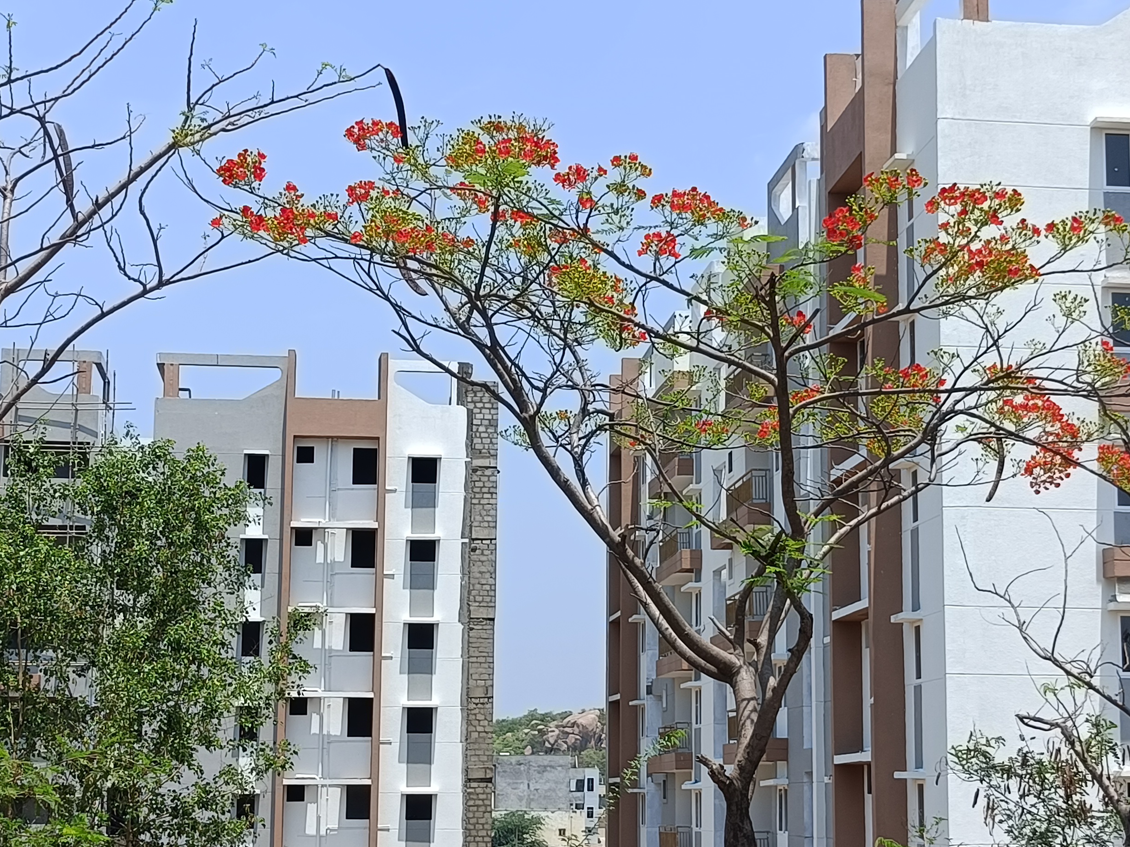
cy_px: 481
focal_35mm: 64
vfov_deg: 22.9
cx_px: 611
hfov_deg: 30.3
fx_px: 2089
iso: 102
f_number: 1.7
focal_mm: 4.7
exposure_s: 1/637
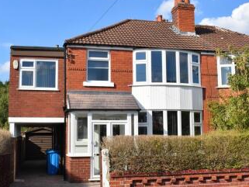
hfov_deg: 40.4
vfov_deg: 30.9
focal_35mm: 47
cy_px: 93
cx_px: 119
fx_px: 338
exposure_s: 1/400
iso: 200
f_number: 10
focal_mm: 22
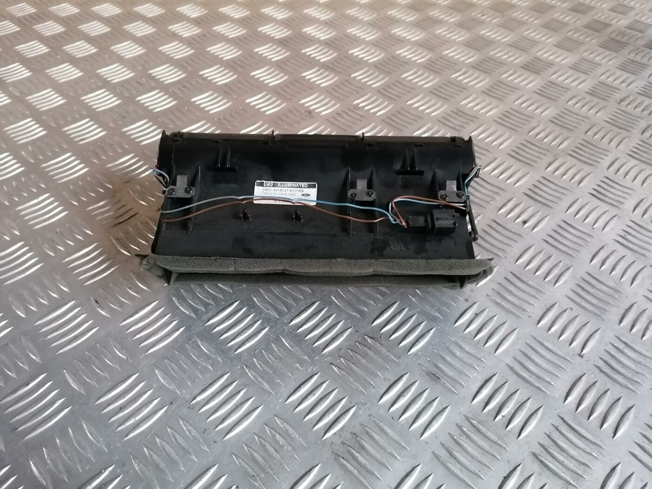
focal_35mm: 27
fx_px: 509
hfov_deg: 65.3
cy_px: 244
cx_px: 326
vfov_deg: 51.4
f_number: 1.8
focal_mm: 4.75
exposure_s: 1/33.3
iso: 640
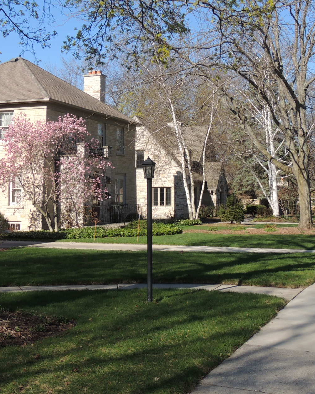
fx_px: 618
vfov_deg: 35.2
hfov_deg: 28.5
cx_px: 188
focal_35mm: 53
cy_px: 153
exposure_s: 1/1000
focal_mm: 5.3
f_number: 3.1
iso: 100
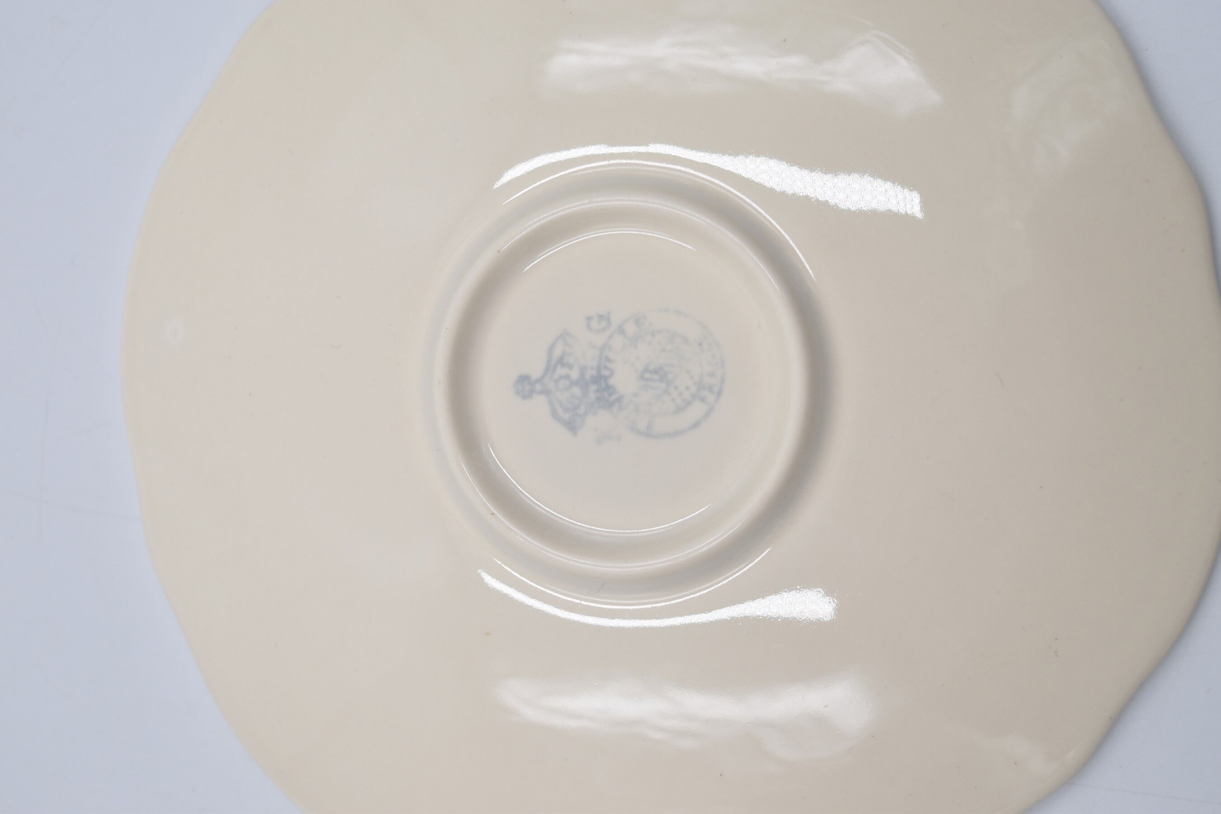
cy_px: 407
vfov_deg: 22.6
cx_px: 610
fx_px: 2035
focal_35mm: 60
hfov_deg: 33.4
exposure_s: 1/125
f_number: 5.6
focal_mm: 40
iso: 100
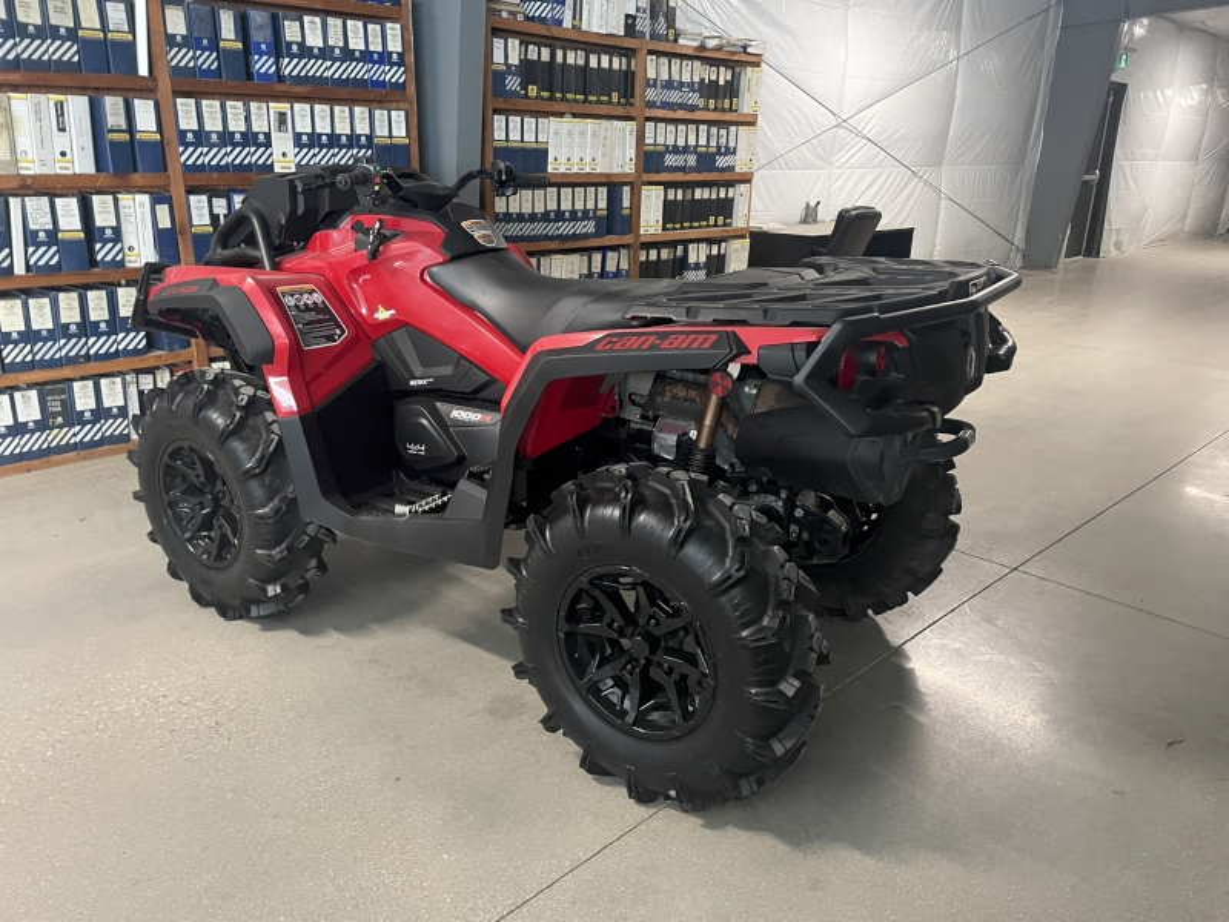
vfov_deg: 53.1
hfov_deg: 67.3
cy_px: 461
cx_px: 614
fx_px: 923
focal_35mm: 26
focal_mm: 4.2
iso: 400
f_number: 1.6
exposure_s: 1/60
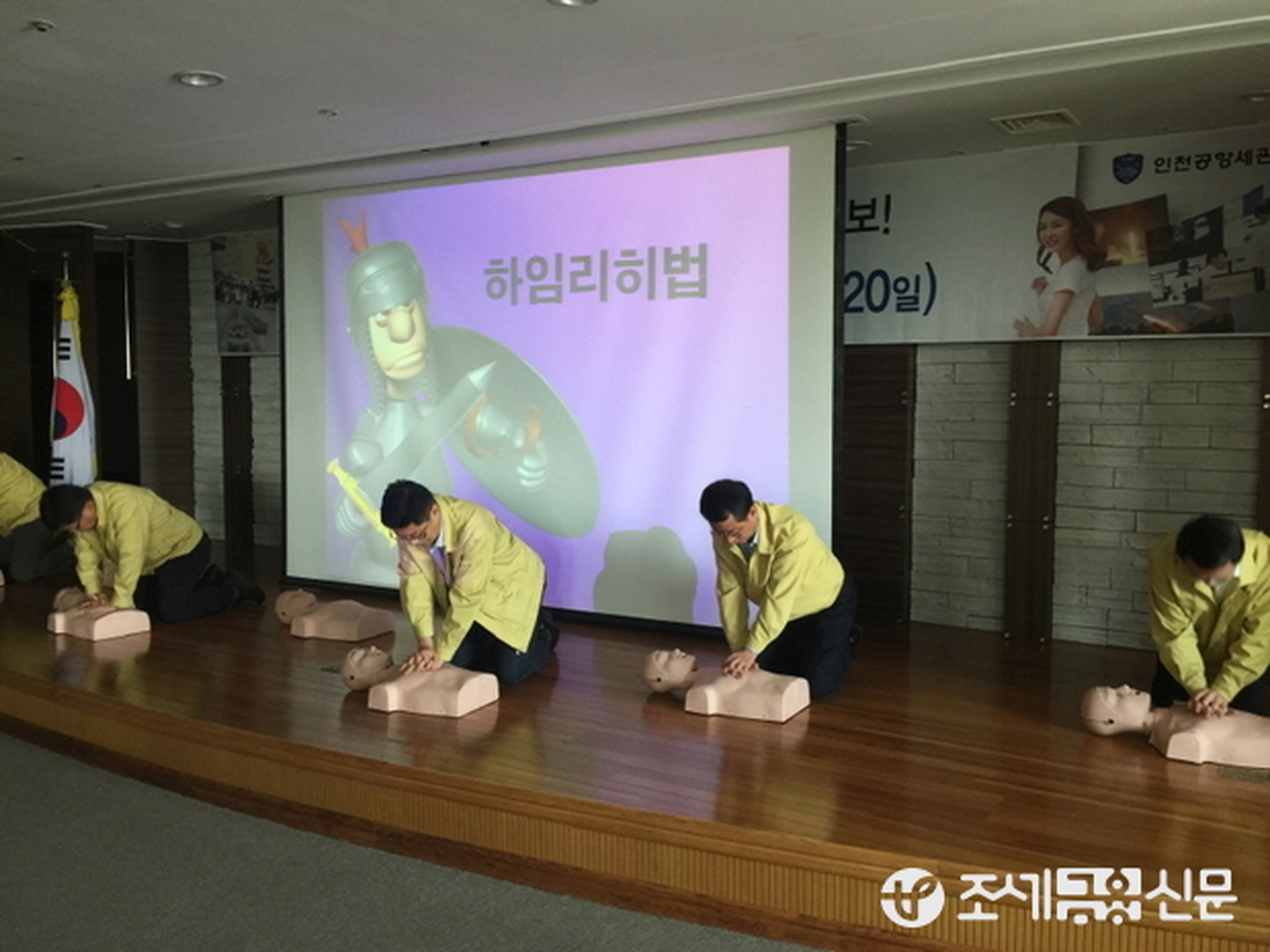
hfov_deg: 61.7
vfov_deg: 48.2
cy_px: 476
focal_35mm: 29
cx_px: 635
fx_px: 1064
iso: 50
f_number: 2.2
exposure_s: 1/15
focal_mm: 4.15
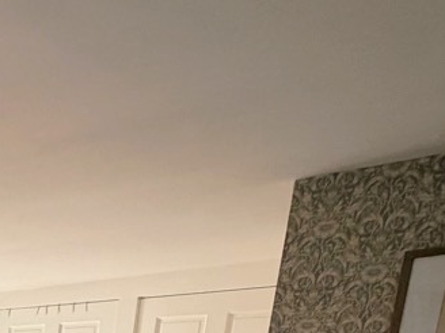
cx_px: -216
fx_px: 720
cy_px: 584
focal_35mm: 56
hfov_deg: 25.8
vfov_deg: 19.8
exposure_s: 1/121
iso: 200
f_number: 2.2
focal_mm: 2.22
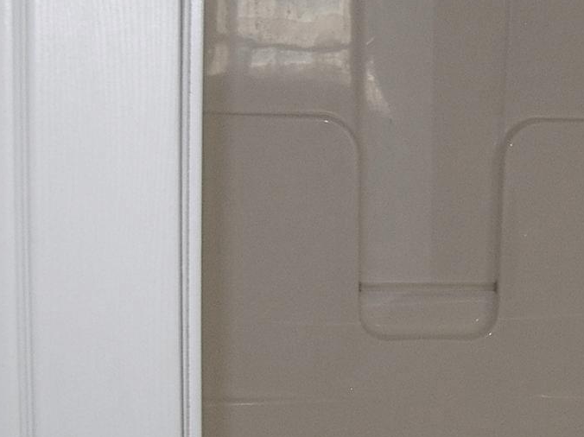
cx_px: 727
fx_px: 1838
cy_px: 268
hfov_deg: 17.1
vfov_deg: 13.6
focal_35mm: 109
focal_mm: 6
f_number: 2.7
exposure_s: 1/60.1
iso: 50
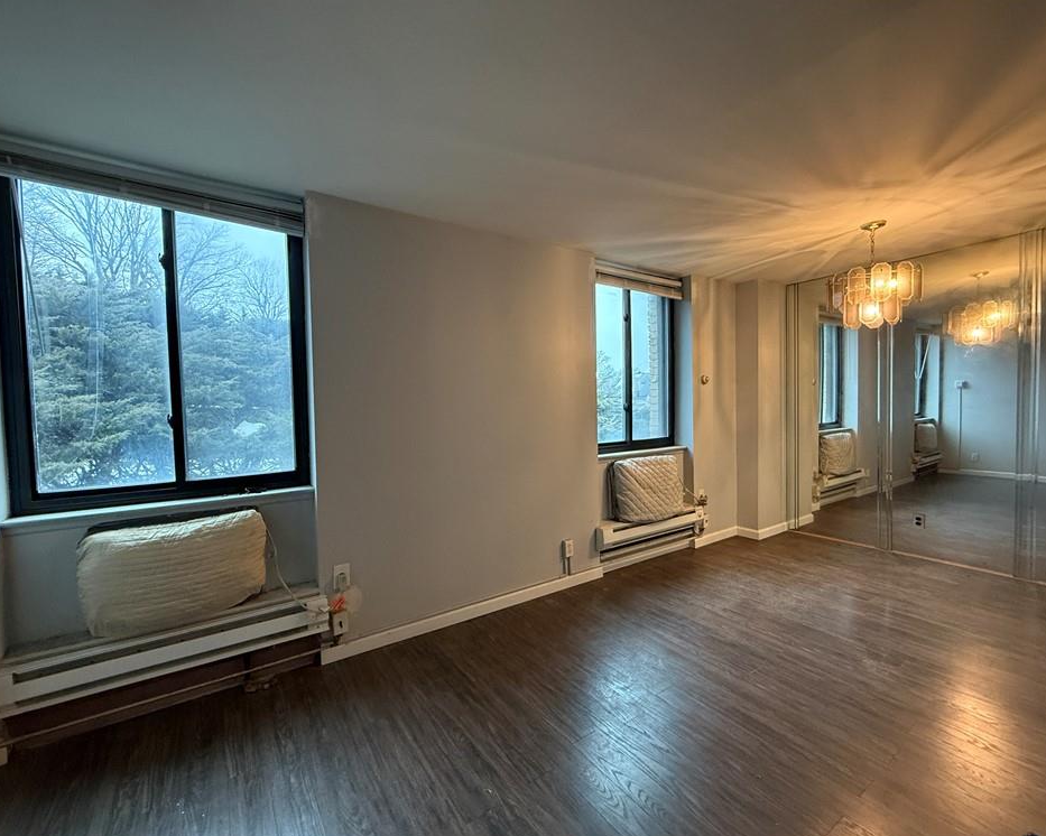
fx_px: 464
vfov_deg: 84.0
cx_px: 507
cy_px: 421
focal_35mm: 15
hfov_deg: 96.8
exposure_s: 1/60
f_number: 2.2
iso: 500
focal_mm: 2.22
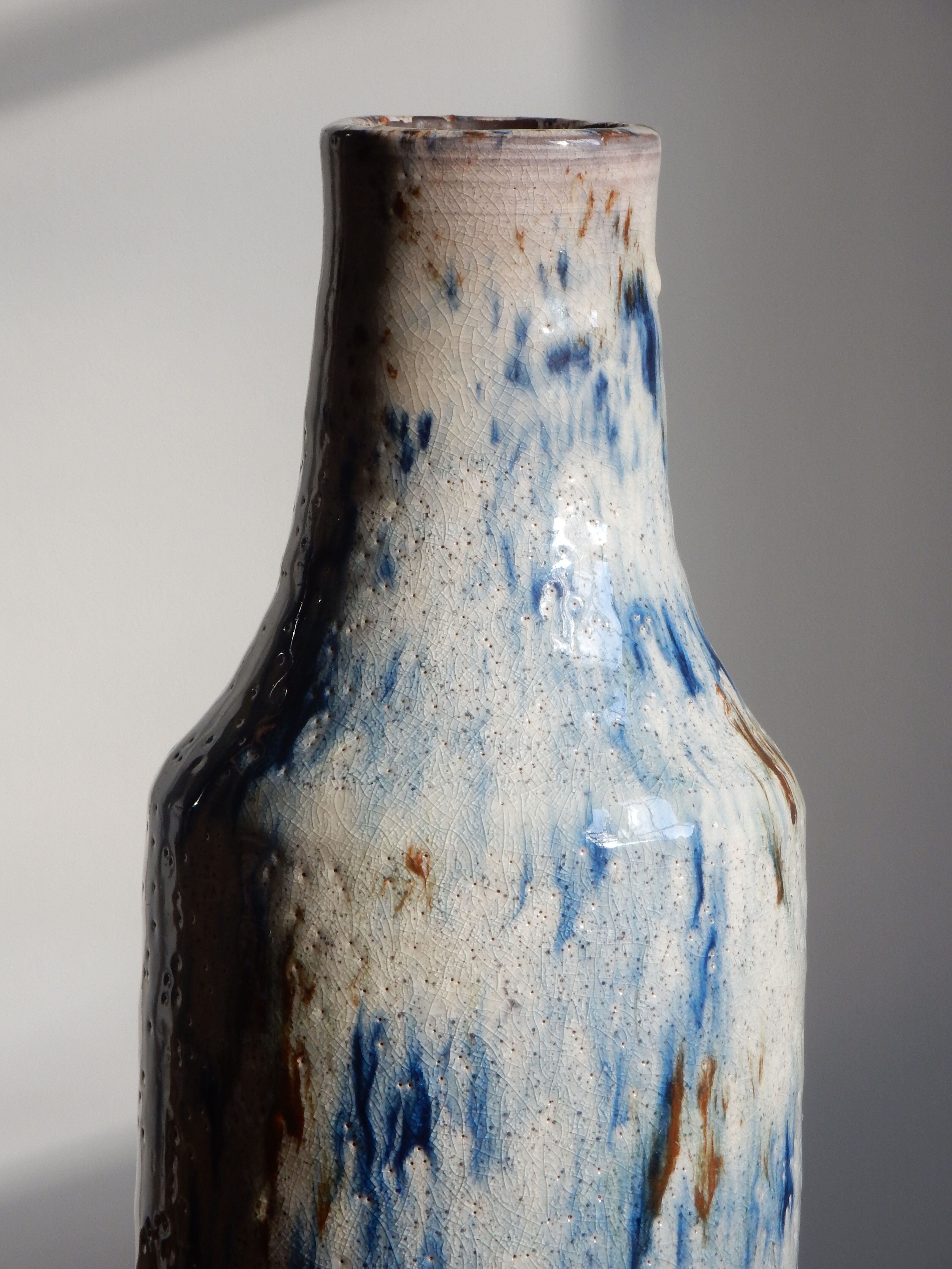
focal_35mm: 229
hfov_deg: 6.5
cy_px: 634
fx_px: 8397
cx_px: 476
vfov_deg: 8.6
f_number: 6.3
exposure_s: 1/30
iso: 140
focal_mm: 40.9
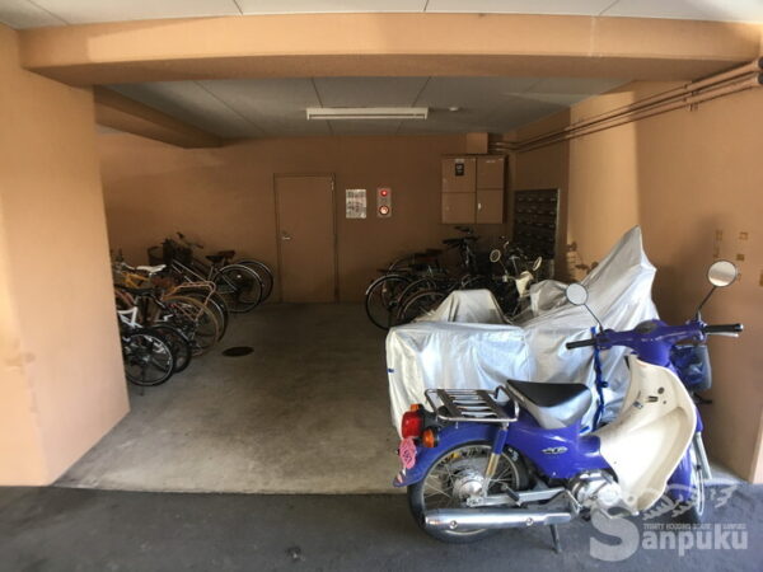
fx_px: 639
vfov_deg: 48.2
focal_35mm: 29
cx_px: 382
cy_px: 286
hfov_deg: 61.7
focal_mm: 4.15
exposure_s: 1/30
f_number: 2.2
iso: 40
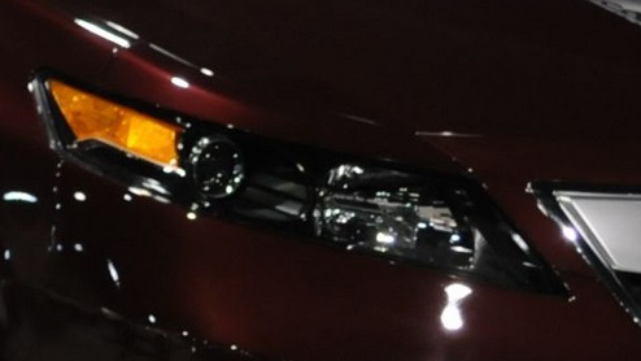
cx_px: -17
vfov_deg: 4.8
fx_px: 4318
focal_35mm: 254
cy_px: 121
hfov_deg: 8.4
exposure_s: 1/40
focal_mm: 32
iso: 800
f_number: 4.8
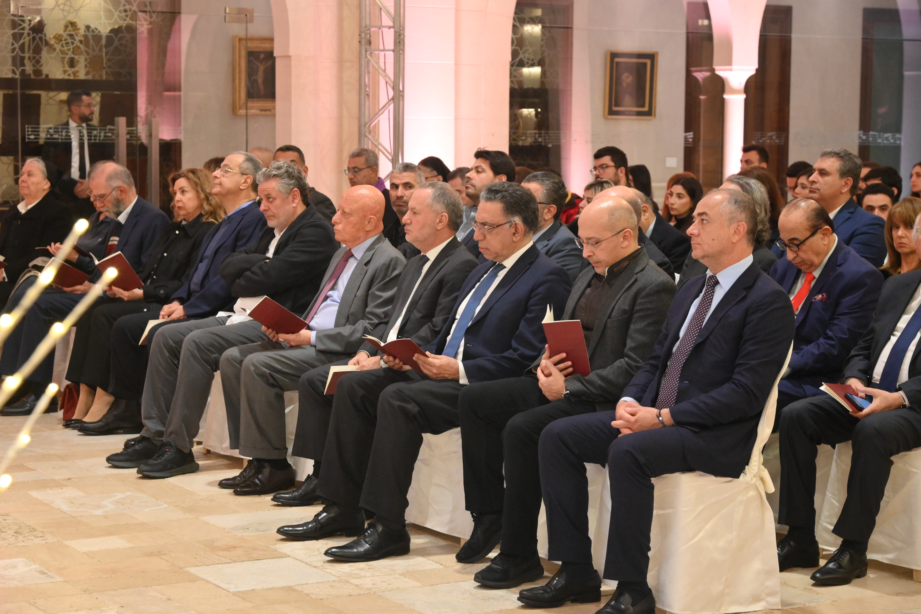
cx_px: 460
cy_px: 307
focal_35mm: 78
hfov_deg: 26.0
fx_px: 1995
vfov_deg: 17.5
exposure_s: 1/100
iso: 5000
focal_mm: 78
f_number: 7.1
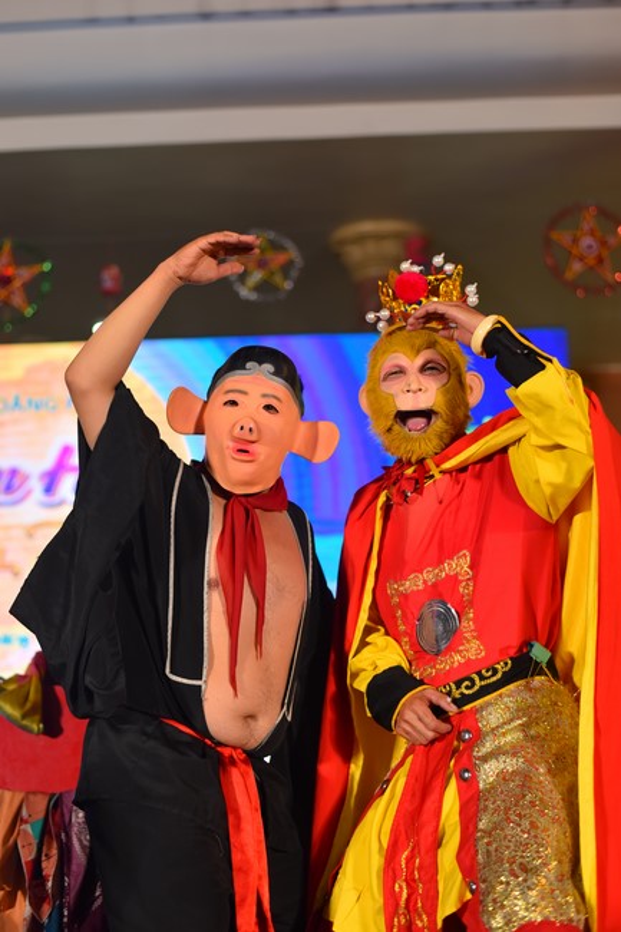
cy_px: 466
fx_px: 1294
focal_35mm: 50
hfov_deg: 27.0
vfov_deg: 39.6
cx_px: 310
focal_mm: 50
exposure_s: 1/320
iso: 320
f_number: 2.2
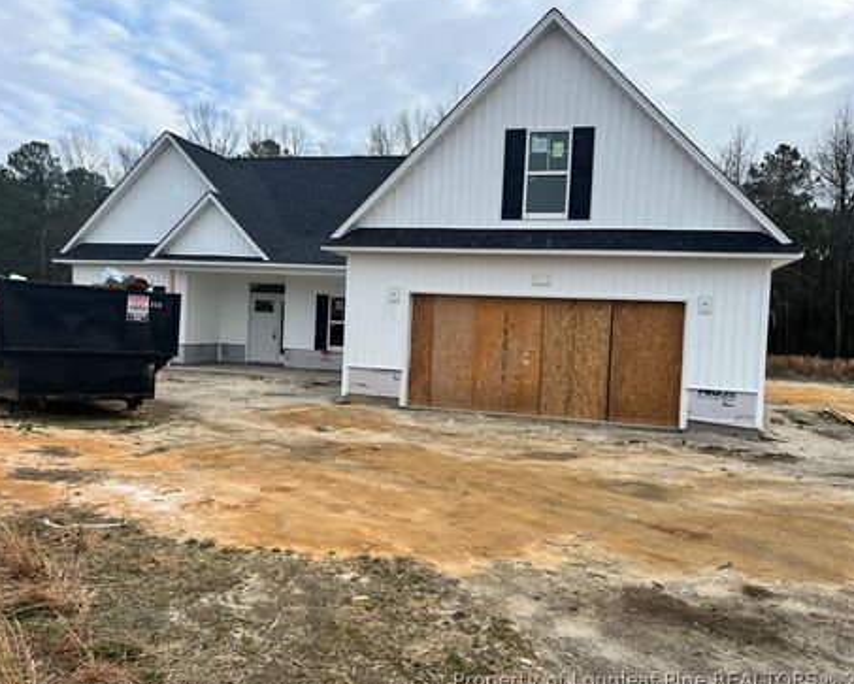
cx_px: 430
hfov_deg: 62.2
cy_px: 342
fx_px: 708
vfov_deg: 51.6
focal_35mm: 28
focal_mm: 5.7
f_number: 1.5
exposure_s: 1/1361
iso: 50
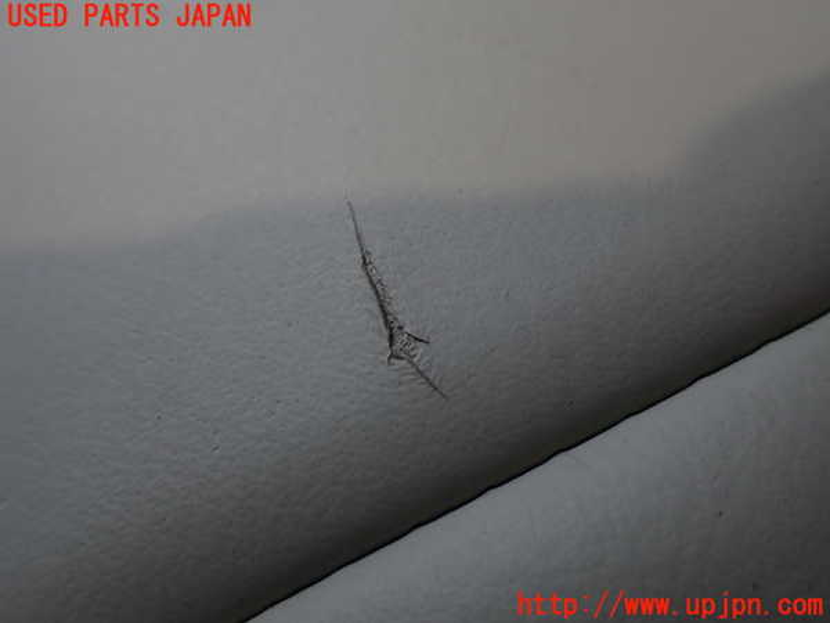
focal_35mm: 30
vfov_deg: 46.8
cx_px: 415
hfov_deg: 60.0
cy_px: 312
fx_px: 719
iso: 100
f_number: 2.3
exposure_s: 1/125
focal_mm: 5.4
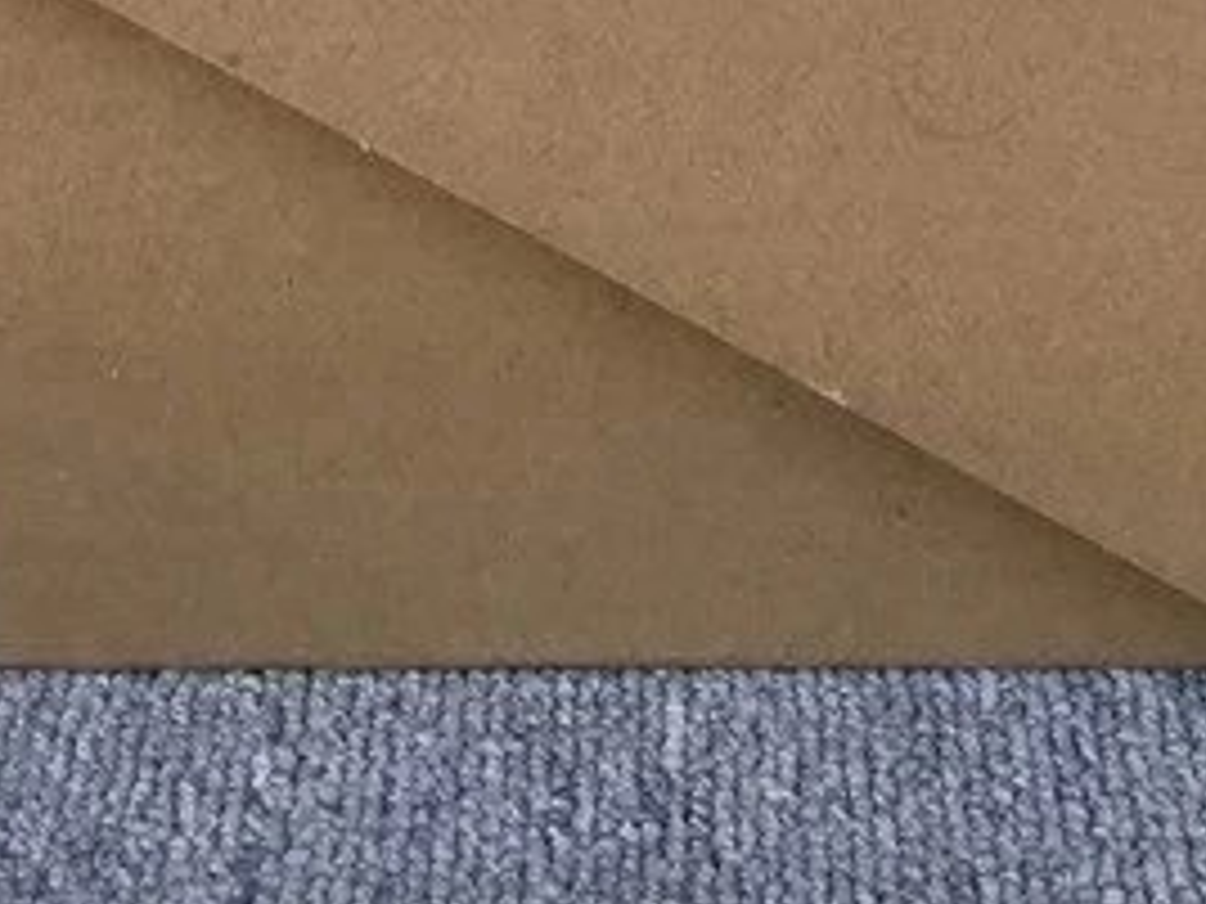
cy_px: -582
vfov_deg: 13.2
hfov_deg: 18.8
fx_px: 3623
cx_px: 824
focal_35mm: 104
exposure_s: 1/301
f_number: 2.4
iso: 25
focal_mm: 3.3
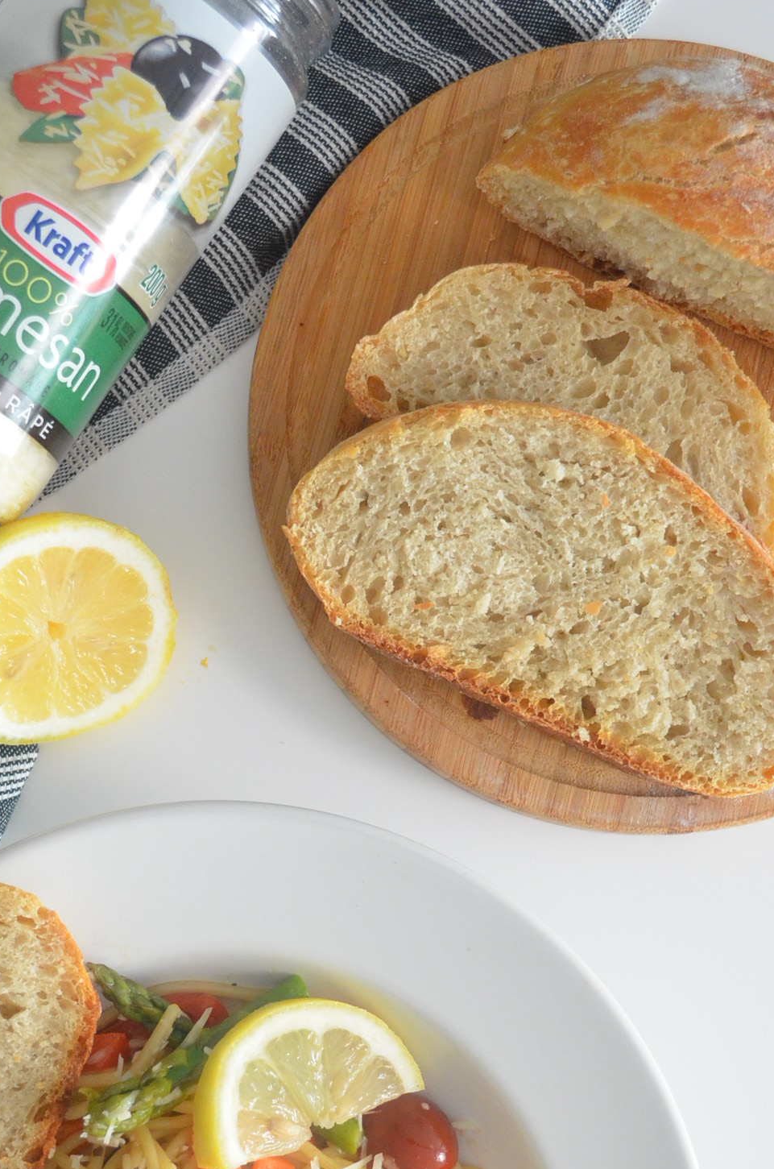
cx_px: 401
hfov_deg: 18.4
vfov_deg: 27.4
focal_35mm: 74
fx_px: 2392
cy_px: 696
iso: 1600
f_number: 4.5
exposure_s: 1/20
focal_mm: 29
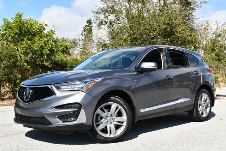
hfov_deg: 41.1
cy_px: 76
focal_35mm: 48
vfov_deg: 28.1
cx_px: 113
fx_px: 302
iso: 110
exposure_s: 1/250
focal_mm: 24
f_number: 8
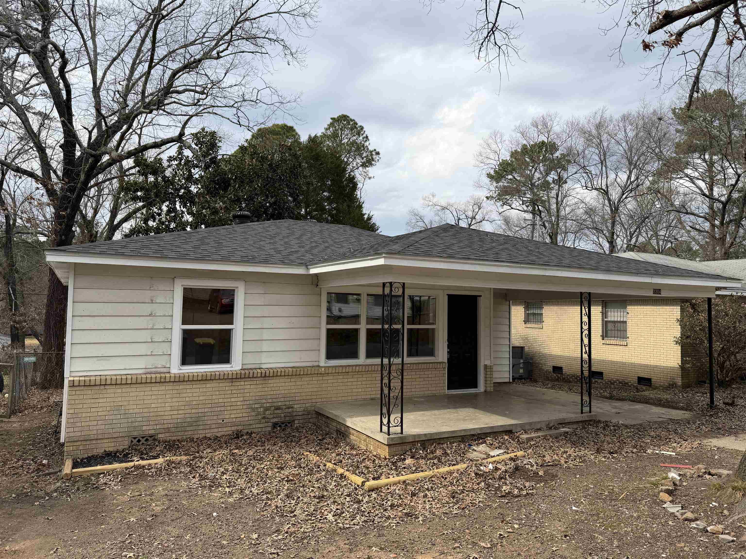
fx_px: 517
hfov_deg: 71.6
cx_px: 373
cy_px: 280
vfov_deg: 56.8
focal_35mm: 24
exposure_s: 1/1901
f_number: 1.78
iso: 80
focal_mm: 6.76
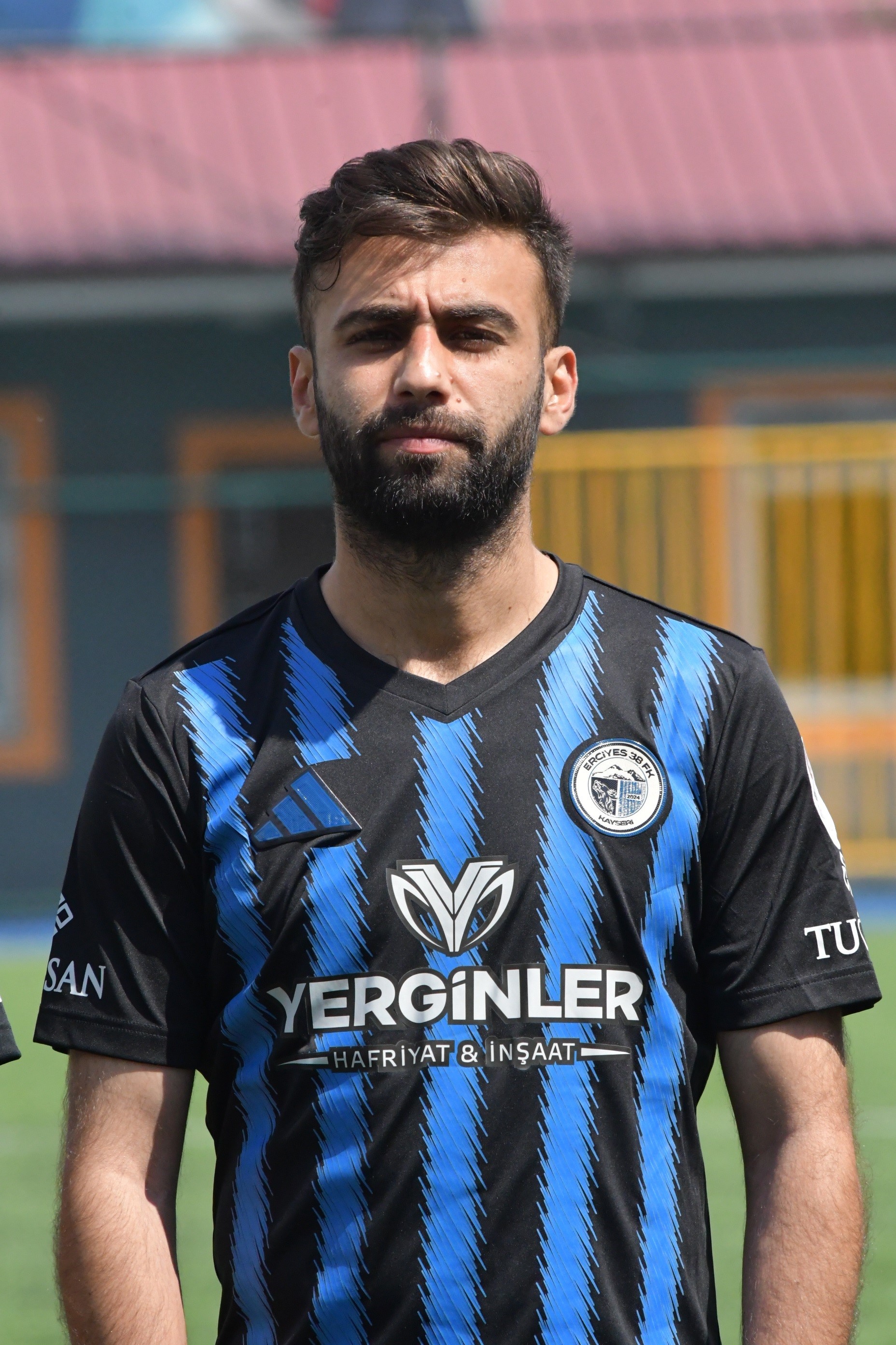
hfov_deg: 3.1
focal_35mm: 450
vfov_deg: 4.6
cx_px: 448
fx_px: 16799
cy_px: 672
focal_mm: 300
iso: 3200
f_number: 9
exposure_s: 1/5000
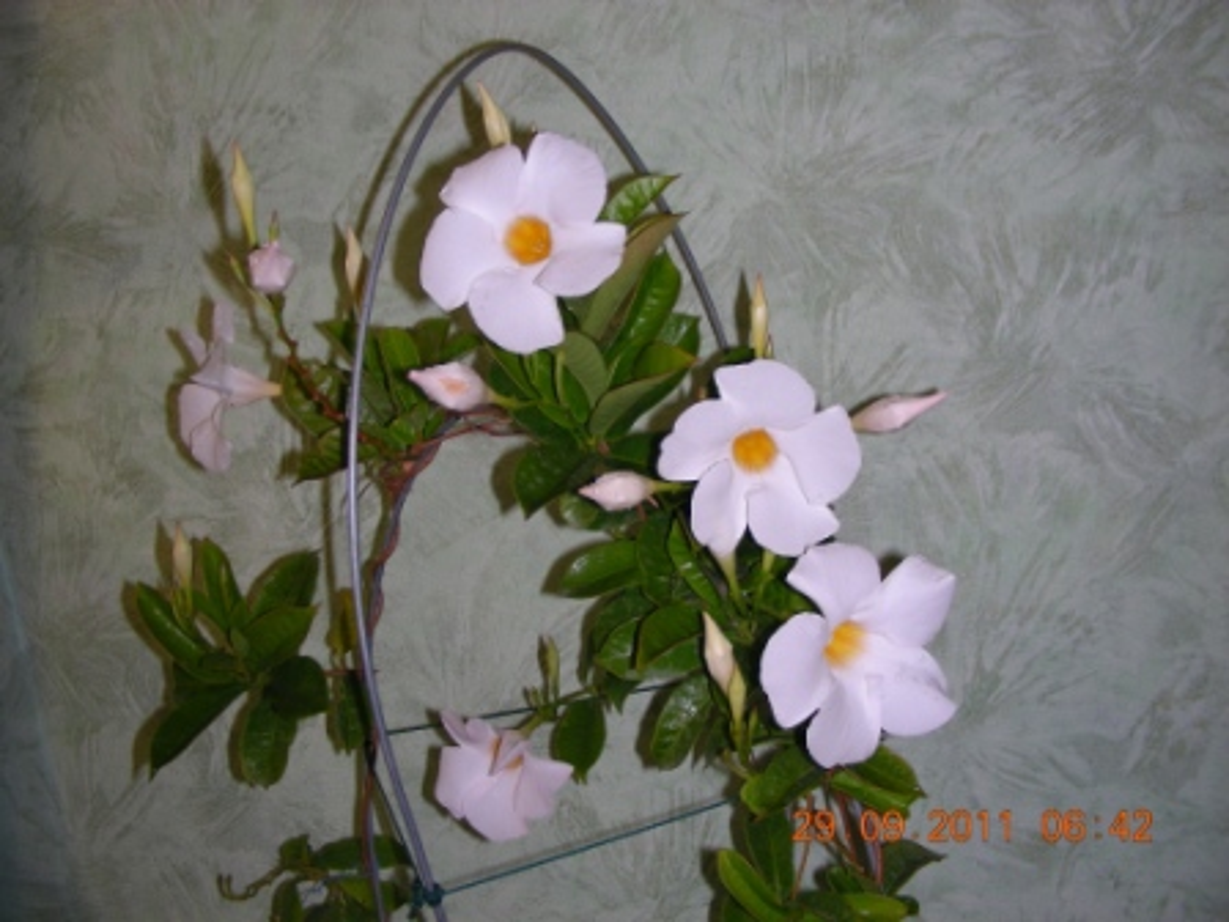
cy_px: 461
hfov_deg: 49.0
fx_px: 1349
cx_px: 614
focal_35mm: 38
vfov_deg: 37.7
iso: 50
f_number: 3.5
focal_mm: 6.3
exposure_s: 1/60
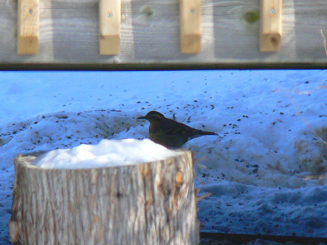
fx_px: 3986
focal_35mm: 422
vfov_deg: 3.5
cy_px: 123
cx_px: 163
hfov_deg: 4.7
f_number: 5.6
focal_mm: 88.8
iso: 200
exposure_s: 1/400
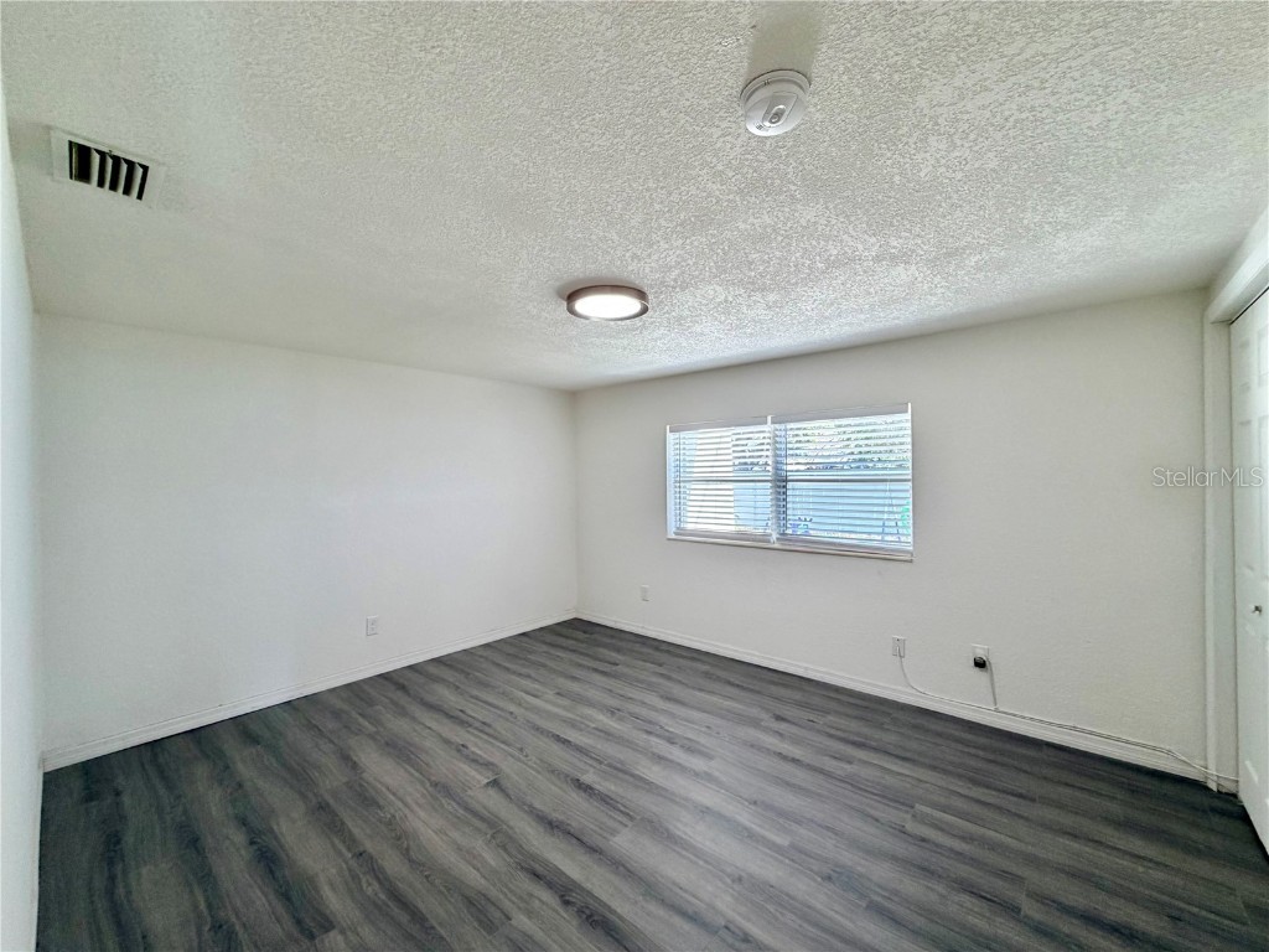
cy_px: 476
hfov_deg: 102.1
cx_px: 634
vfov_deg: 85.7
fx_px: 513
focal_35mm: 14
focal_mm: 2.22
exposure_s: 1/120
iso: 160
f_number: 2.2
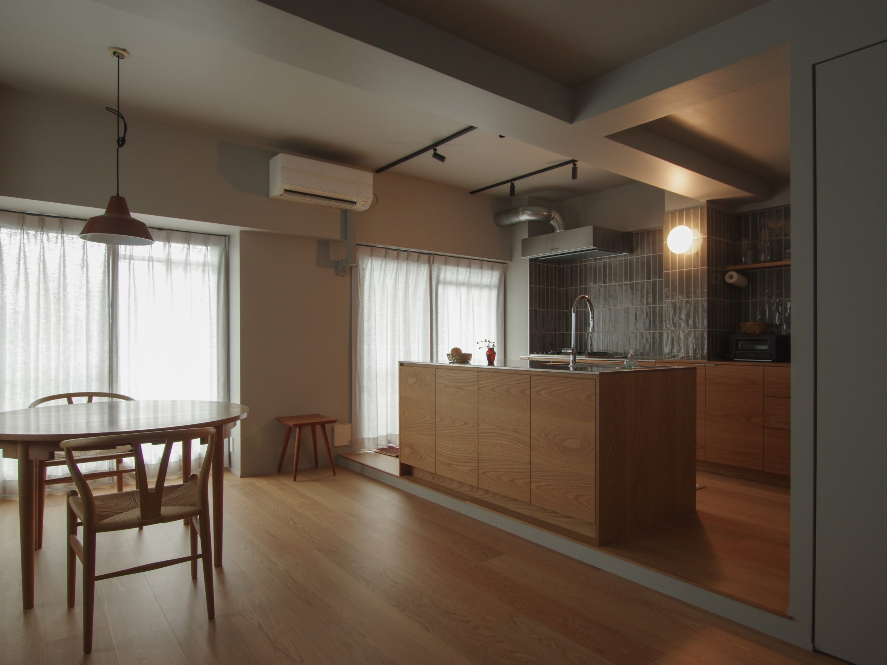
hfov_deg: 79.0
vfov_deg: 63.4
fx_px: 538
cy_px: 334
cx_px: 445
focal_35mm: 21
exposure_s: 1/8
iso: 400
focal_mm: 13
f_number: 9
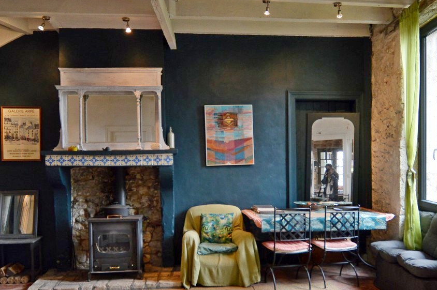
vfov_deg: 40.9
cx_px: 217
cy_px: 169
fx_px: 388
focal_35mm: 32
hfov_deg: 58.8
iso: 400
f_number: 4
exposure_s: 1/60
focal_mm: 10
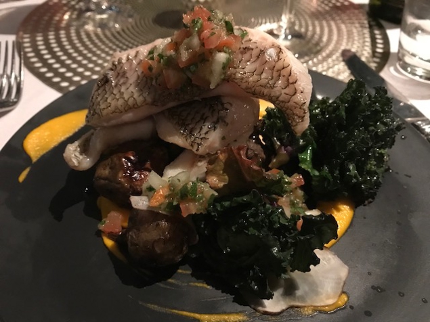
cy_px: 161
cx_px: 215
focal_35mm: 28
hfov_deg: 63.5
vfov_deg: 49.7
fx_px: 348
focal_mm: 3.99
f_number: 1.8
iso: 160
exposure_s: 1/4
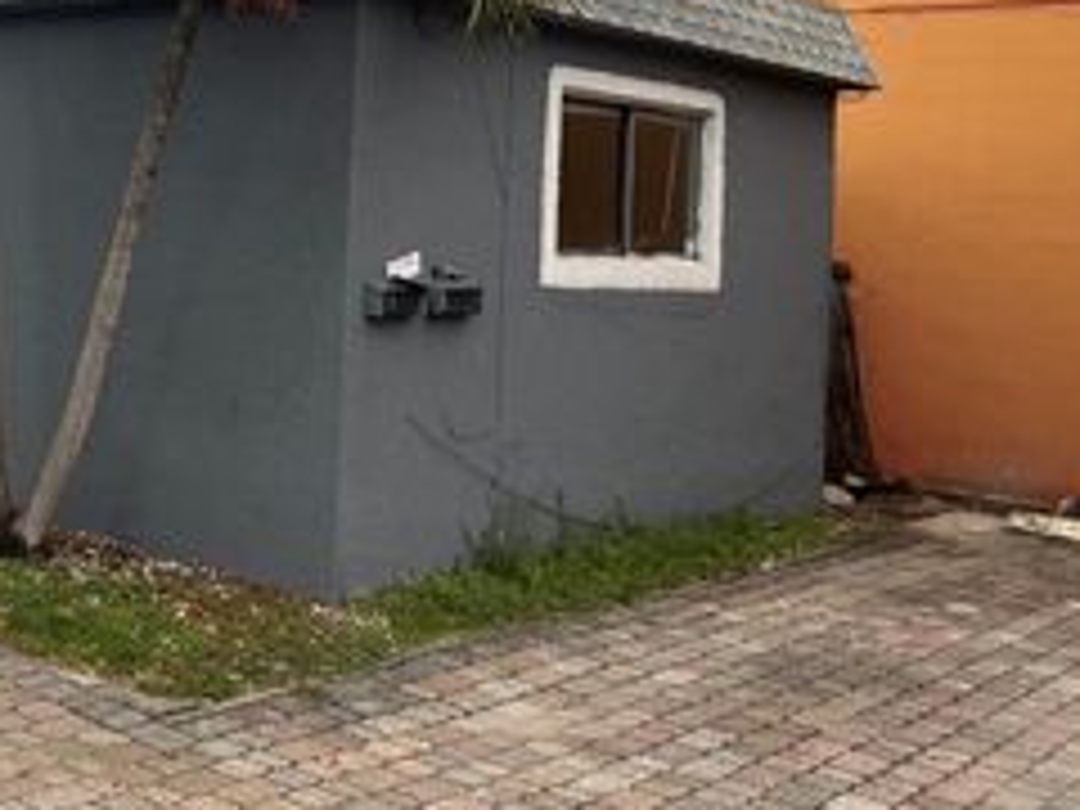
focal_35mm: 50
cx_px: 176
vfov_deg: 28.4
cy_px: 151
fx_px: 1560
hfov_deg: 36.5
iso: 64
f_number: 1.78
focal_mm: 6.76
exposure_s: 1/155
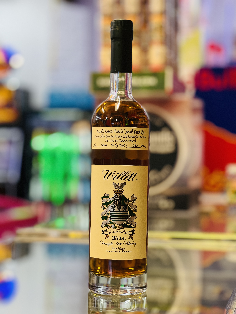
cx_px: 118
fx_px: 700
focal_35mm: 77
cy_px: 157
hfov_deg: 19.1
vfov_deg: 25.3
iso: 160
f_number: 2.8
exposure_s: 1/40
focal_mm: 9
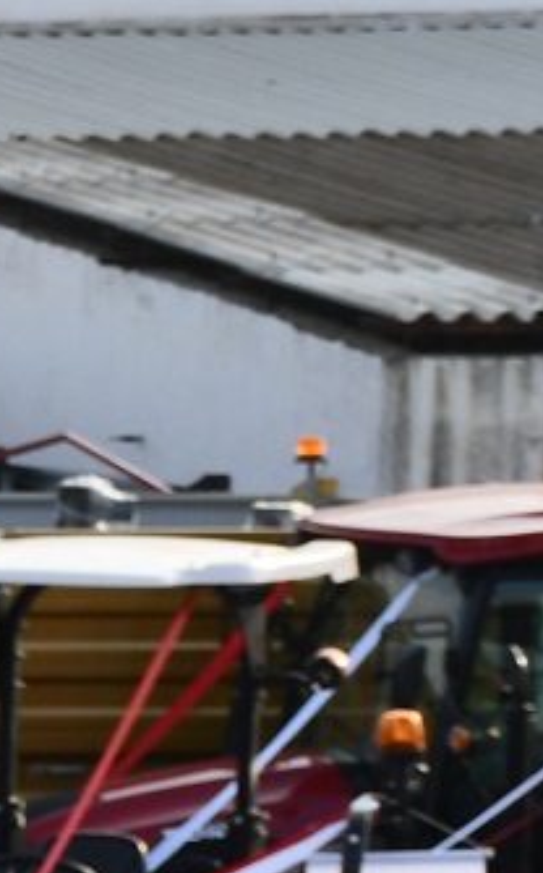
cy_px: 942
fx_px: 10445
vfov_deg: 4.8
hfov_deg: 2.9
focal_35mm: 440
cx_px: -1645
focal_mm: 48
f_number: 7.1
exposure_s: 1/250
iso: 200
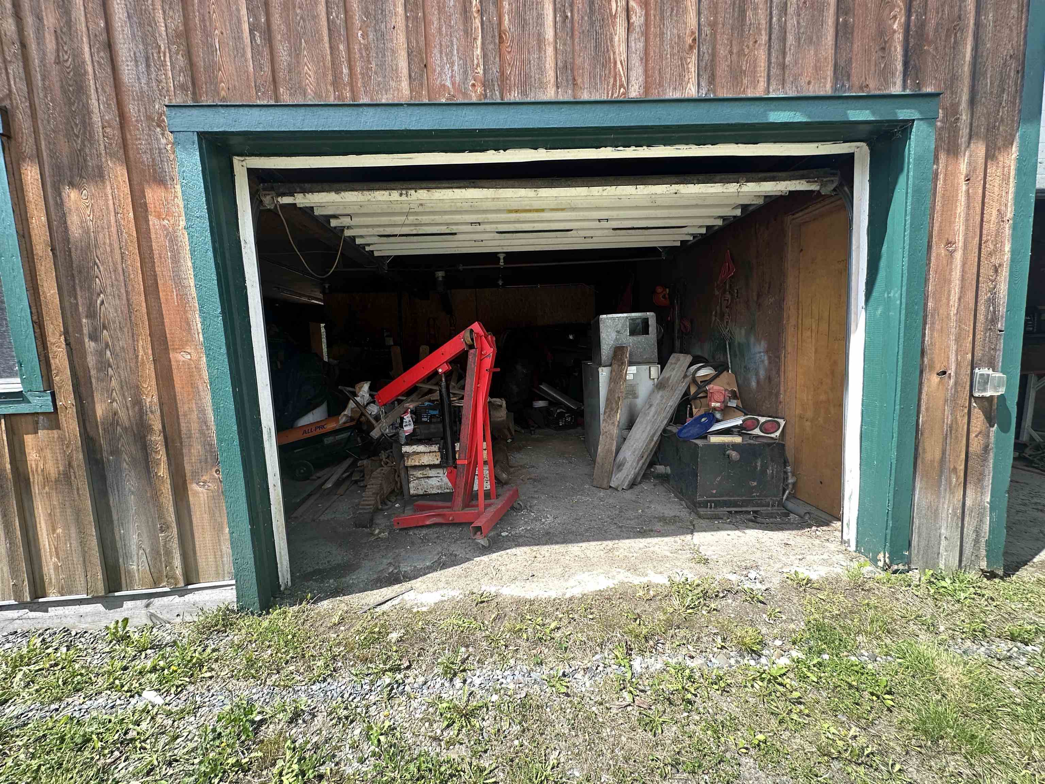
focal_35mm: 14
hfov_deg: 102.1
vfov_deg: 85.7
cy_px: 392
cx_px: 522
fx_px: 423
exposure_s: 1/127
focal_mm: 2.22
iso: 40
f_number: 2.2
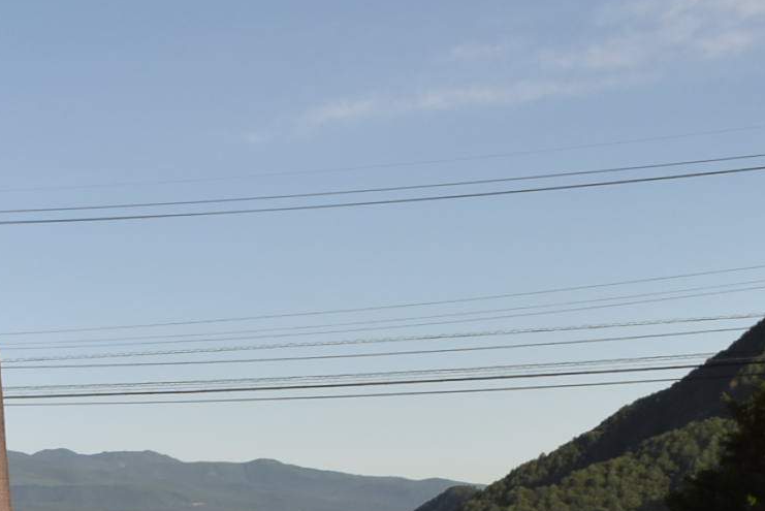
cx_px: -511
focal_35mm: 109
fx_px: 2318
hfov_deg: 16.4
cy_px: 713
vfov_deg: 12.1
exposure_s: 1/500
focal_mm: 18
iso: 250
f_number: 11
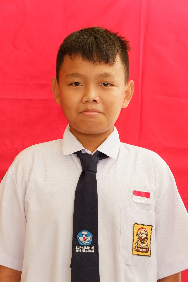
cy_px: 141
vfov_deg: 27.0
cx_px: 94
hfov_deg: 18.2
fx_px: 587
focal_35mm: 75
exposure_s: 1/70
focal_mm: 50
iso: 3200
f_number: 5.6
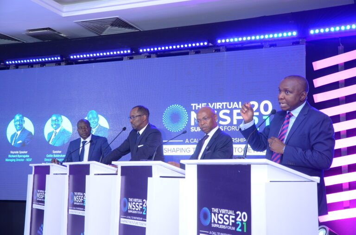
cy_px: 118
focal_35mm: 51
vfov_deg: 26.3
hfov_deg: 39.0
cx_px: 178
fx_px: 503
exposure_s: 1/100
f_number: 4.2
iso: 800
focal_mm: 34
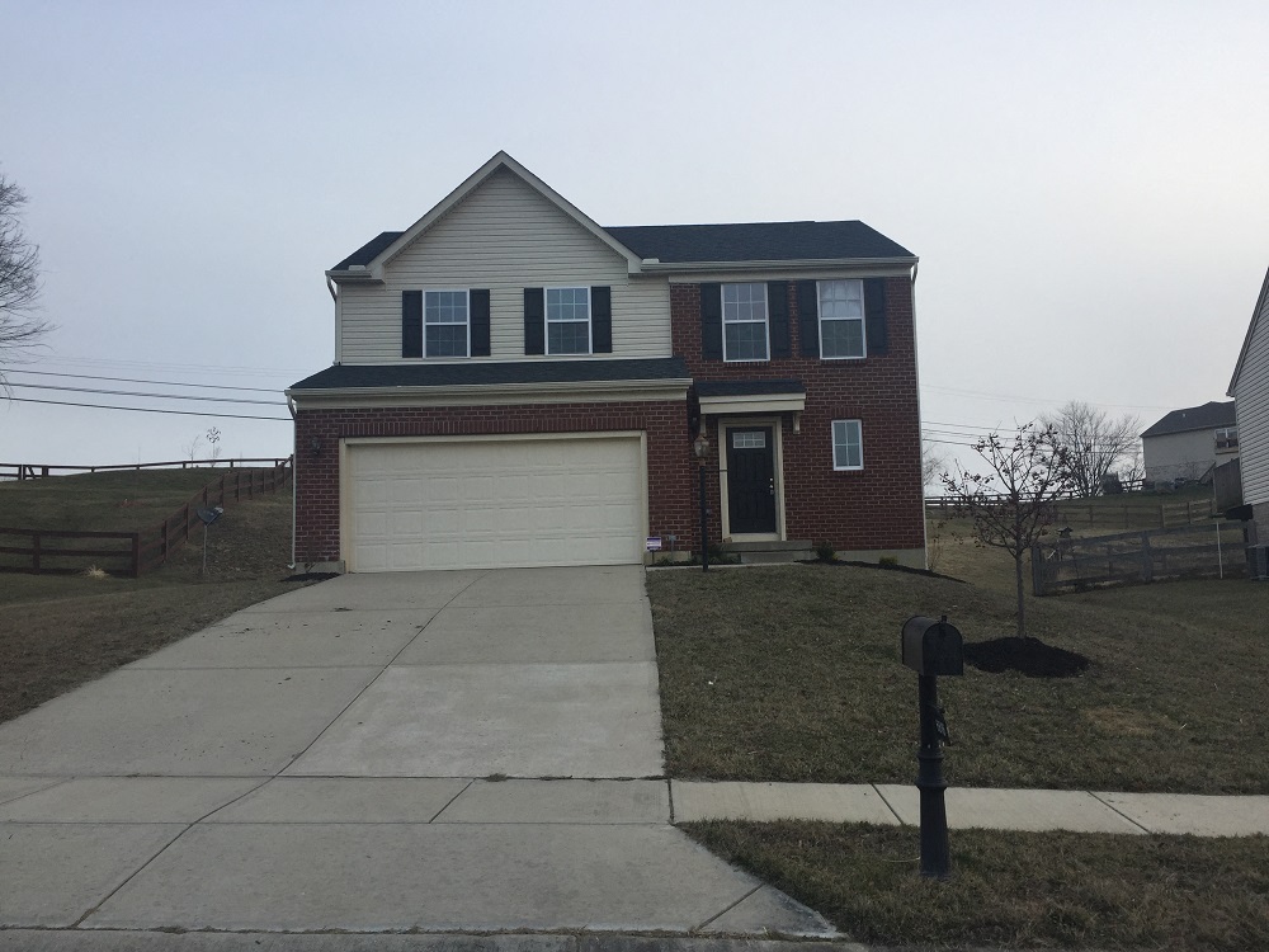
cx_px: 634
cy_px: 476
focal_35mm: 29
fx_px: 1063
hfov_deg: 61.7
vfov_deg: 48.2
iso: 32
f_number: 2.2
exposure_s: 1/314
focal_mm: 4.15
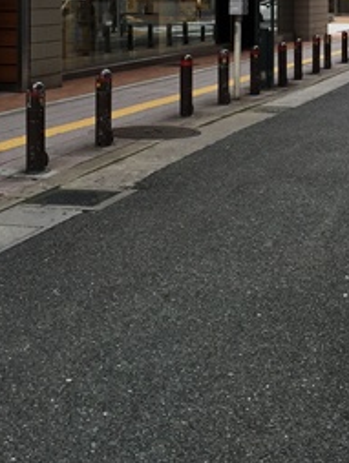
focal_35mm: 73
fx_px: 980
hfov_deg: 19.7
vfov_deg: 25.4
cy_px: 9
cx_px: 327
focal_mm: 4.15
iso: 32
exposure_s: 1/434
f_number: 2.2
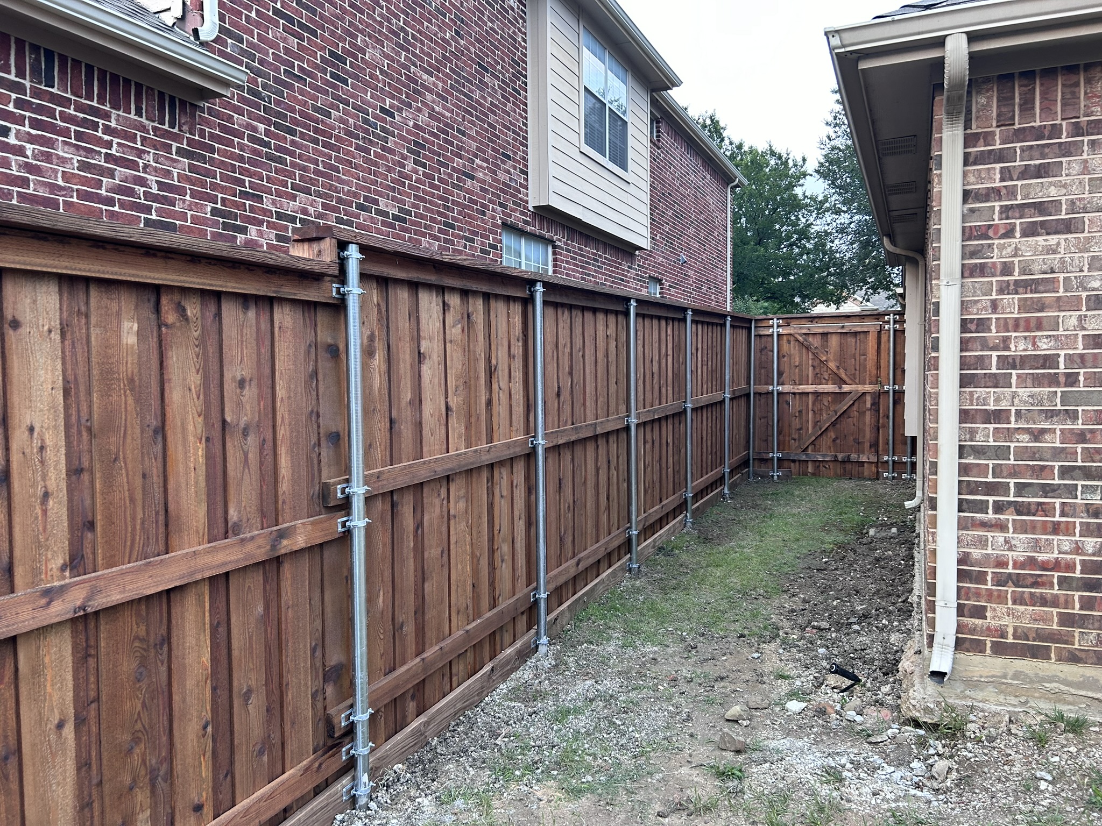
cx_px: 551
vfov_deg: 53.1
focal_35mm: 26
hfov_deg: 67.3
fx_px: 828
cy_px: 413
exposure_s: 1/121
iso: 100
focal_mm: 5.7
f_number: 1.5
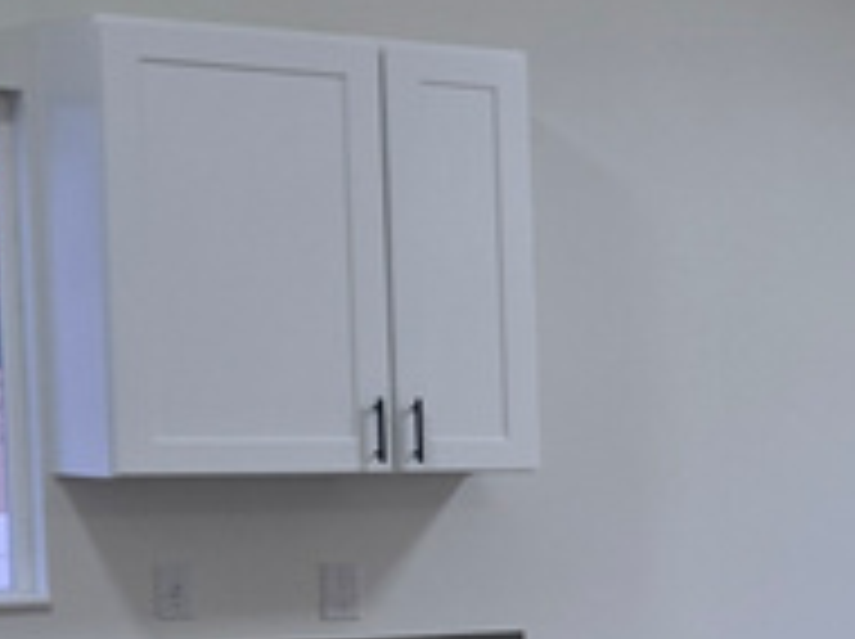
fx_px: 3059
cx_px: 1984
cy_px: 621
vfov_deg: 11.8
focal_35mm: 124
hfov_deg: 12.7
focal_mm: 6.3
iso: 100
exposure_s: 1/120
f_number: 1.7
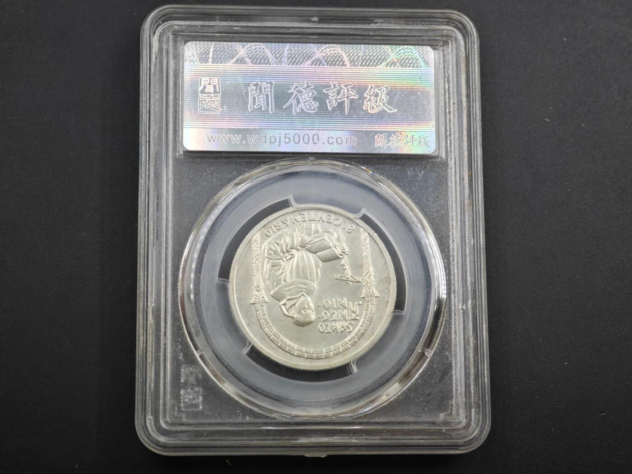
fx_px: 1588
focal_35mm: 87
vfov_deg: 17.0
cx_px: 316
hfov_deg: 22.5
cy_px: 237
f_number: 1.8
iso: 250
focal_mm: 12.28
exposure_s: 1/350
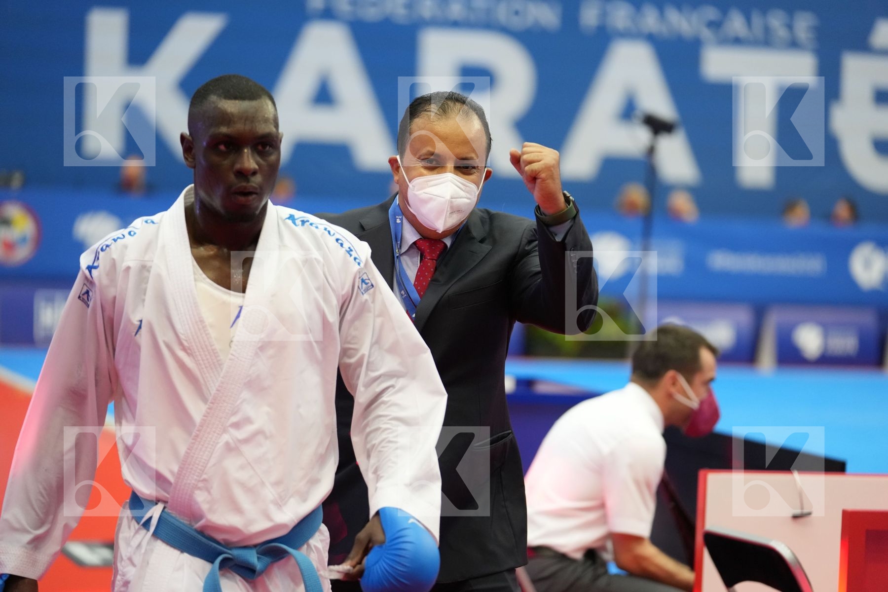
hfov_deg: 16.8
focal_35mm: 122
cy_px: 296
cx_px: 444
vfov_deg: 11.2
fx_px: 3009
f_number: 2.8
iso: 3200
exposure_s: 1/1000
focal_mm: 122
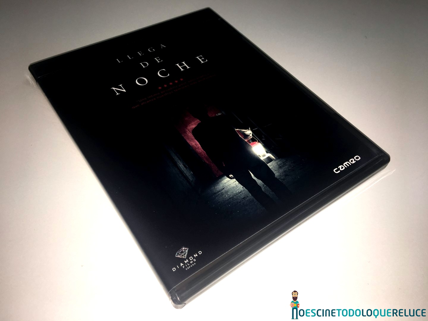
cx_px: 214
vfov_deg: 48.2
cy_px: 160
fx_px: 359
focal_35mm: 29
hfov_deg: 61.7
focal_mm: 4.15
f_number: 2.2
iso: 25
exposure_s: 1/115
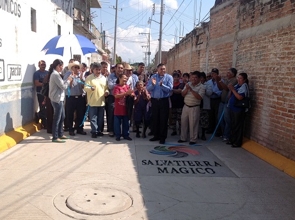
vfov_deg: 37.6
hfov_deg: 49.1
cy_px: 118
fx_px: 323
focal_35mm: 38
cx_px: 151
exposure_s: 1/1513
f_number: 2.4
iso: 50
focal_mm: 4.28
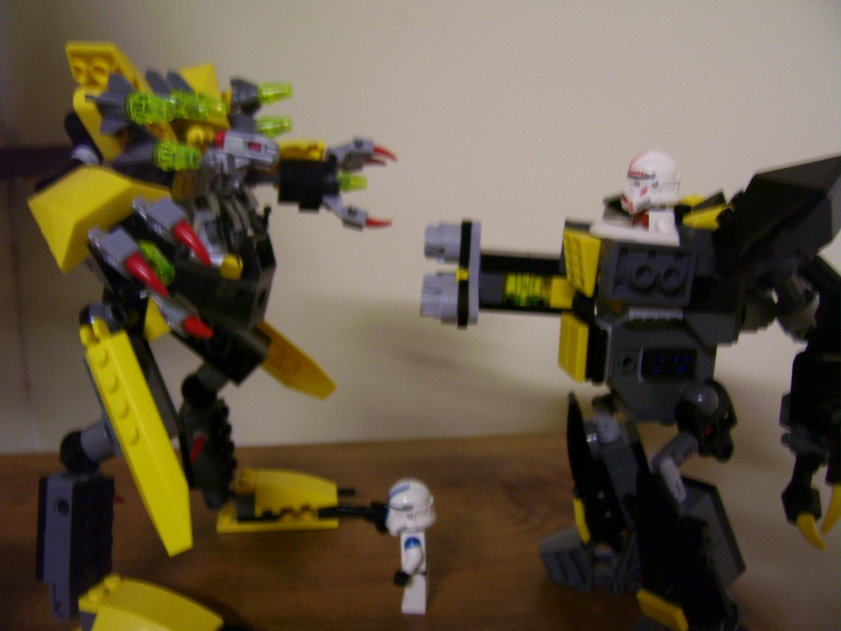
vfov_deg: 41.8
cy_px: 316
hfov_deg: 54.0
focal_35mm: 34
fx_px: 826
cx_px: 420
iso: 160
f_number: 2.7
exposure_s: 1/8
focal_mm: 5.6
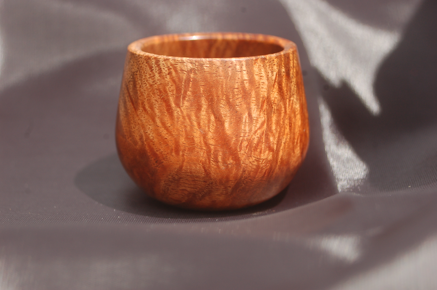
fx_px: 1454
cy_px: 145
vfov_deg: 11.4
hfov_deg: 17.1
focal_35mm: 120
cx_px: 218
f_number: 8
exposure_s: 1/250
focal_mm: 80
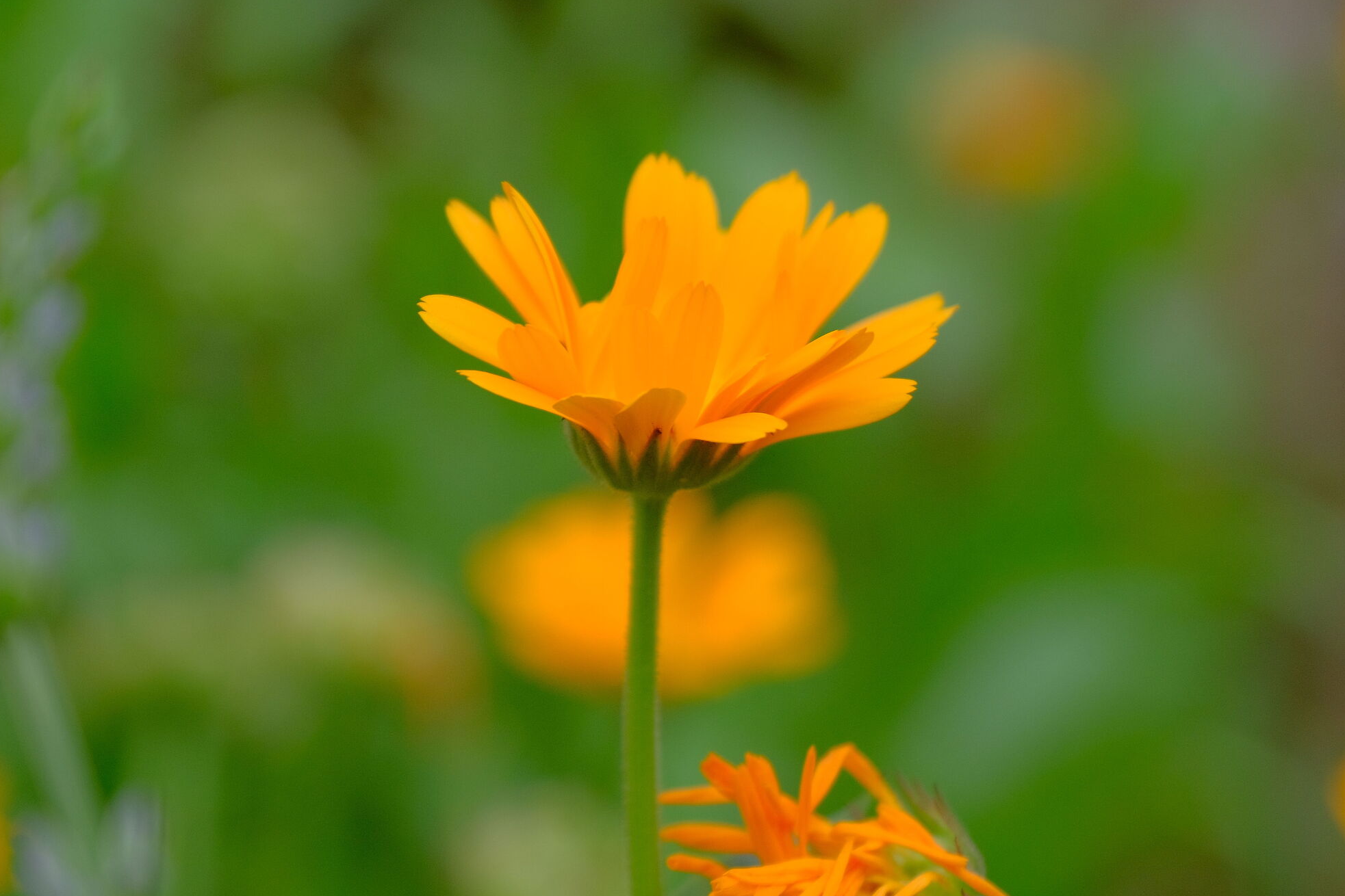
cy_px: 490
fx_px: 9265
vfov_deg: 5.5
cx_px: 575
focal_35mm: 248
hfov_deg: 8.3
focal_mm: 135
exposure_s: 1/200
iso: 500
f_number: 5.6
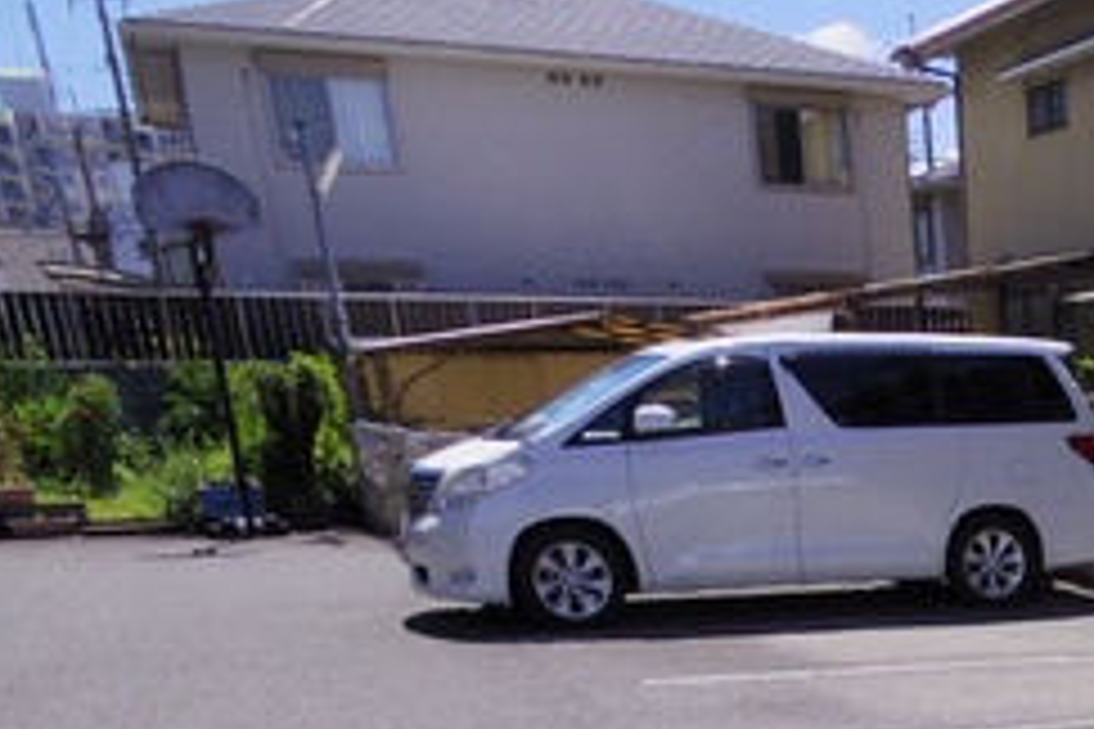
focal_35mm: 51
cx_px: 1265
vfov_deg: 23.0
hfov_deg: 32.9
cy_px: 997
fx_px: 1550
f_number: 4.5
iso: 200
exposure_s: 1/1000
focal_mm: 3.8
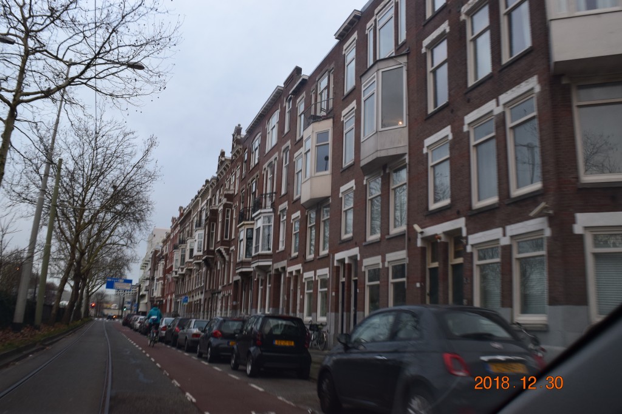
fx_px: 518
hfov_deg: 61.9
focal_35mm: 30
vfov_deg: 43.6
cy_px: 207
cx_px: 311
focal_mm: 20
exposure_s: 1/60
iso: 640
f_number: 8
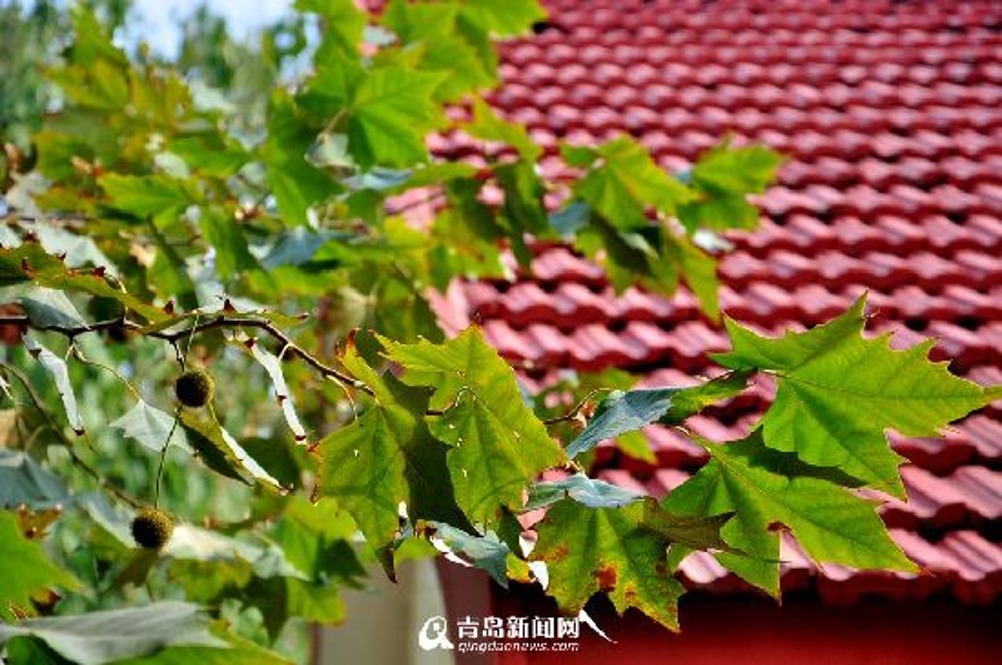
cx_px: 501
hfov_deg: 17.1
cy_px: 332
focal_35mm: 120
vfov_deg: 11.4
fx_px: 3335
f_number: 5.3
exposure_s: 1/1000
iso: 500
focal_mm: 80
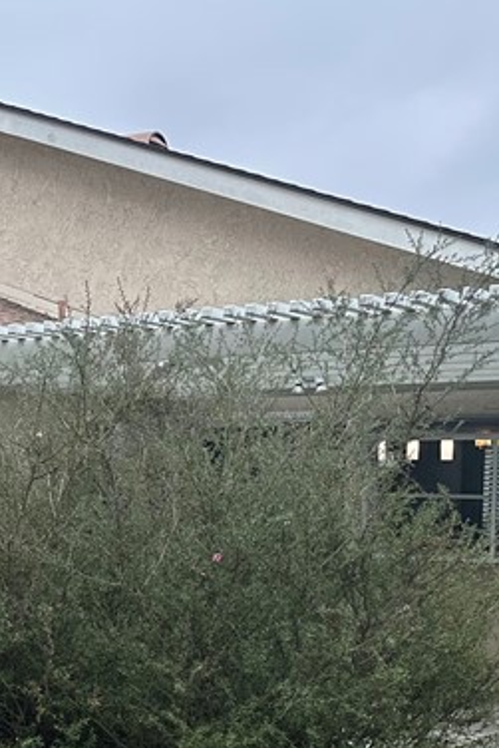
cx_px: -350
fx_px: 1412
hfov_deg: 17.1
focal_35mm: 68
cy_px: 555
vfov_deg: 29.2
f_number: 1.78
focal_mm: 6.86
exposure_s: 1/864
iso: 80
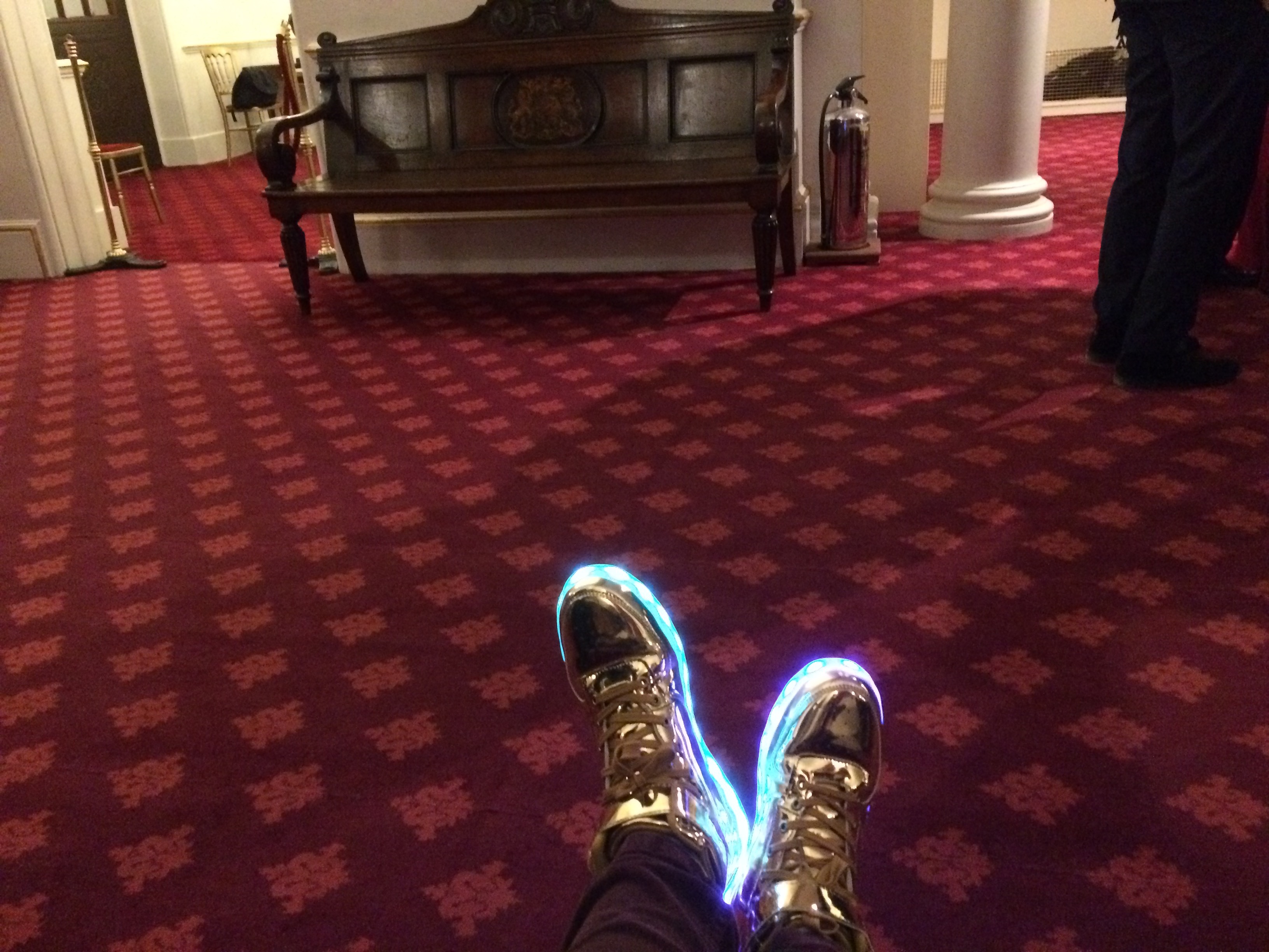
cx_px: 634
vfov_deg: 48.2
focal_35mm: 29
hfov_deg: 61.7
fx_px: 1063
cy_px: 476
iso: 640
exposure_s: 1/17
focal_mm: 4.15
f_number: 2.2
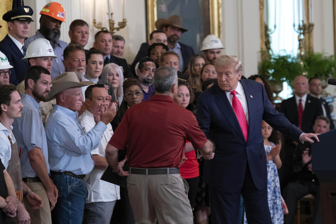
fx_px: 1129
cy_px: 112
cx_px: 168
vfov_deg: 11.3
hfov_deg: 16.9
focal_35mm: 121
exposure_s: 1/250
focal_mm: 121
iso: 4000
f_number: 3.2
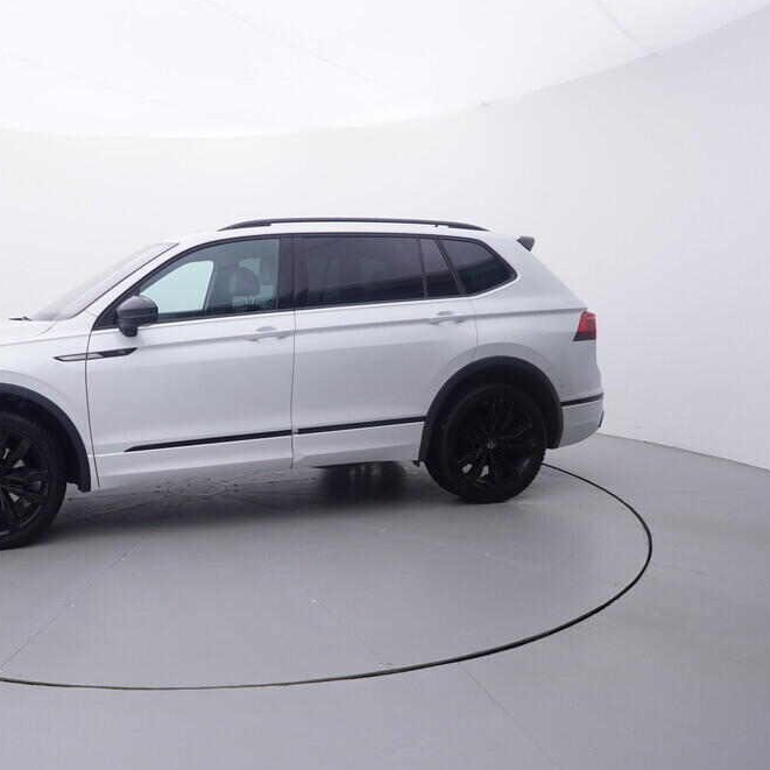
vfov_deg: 54.6
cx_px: 197
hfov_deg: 52.3
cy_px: 390
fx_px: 746
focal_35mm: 30
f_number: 5
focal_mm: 15
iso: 200
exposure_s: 1/80
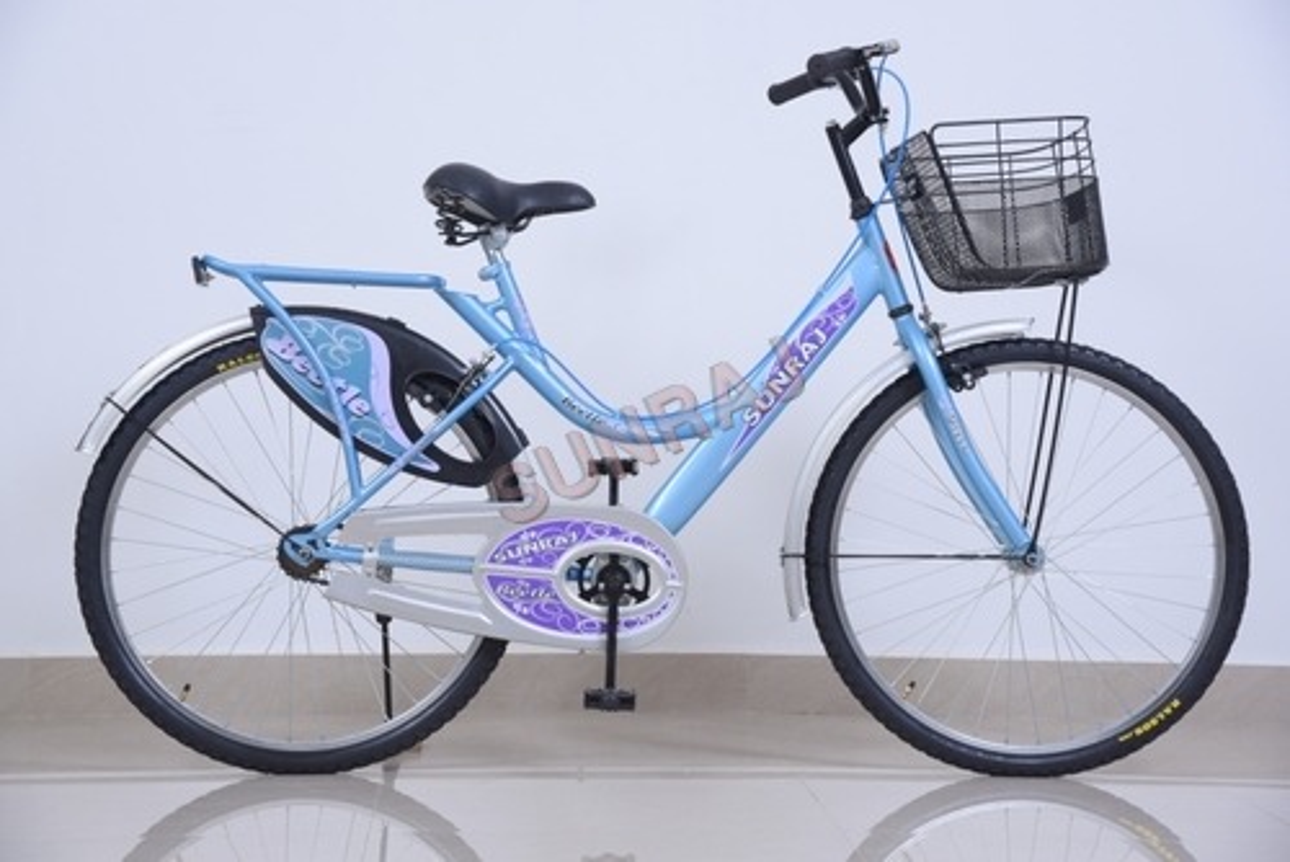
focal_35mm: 86
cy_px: 431
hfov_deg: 23.6
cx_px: 645
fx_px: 3083
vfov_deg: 15.9
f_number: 9
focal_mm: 86
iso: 100
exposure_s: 1/160
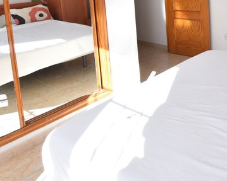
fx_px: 249
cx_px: 197
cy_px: 0
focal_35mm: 37
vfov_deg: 36.1
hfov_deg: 45.3
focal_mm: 10
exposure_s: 1/200
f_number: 4.5
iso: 200
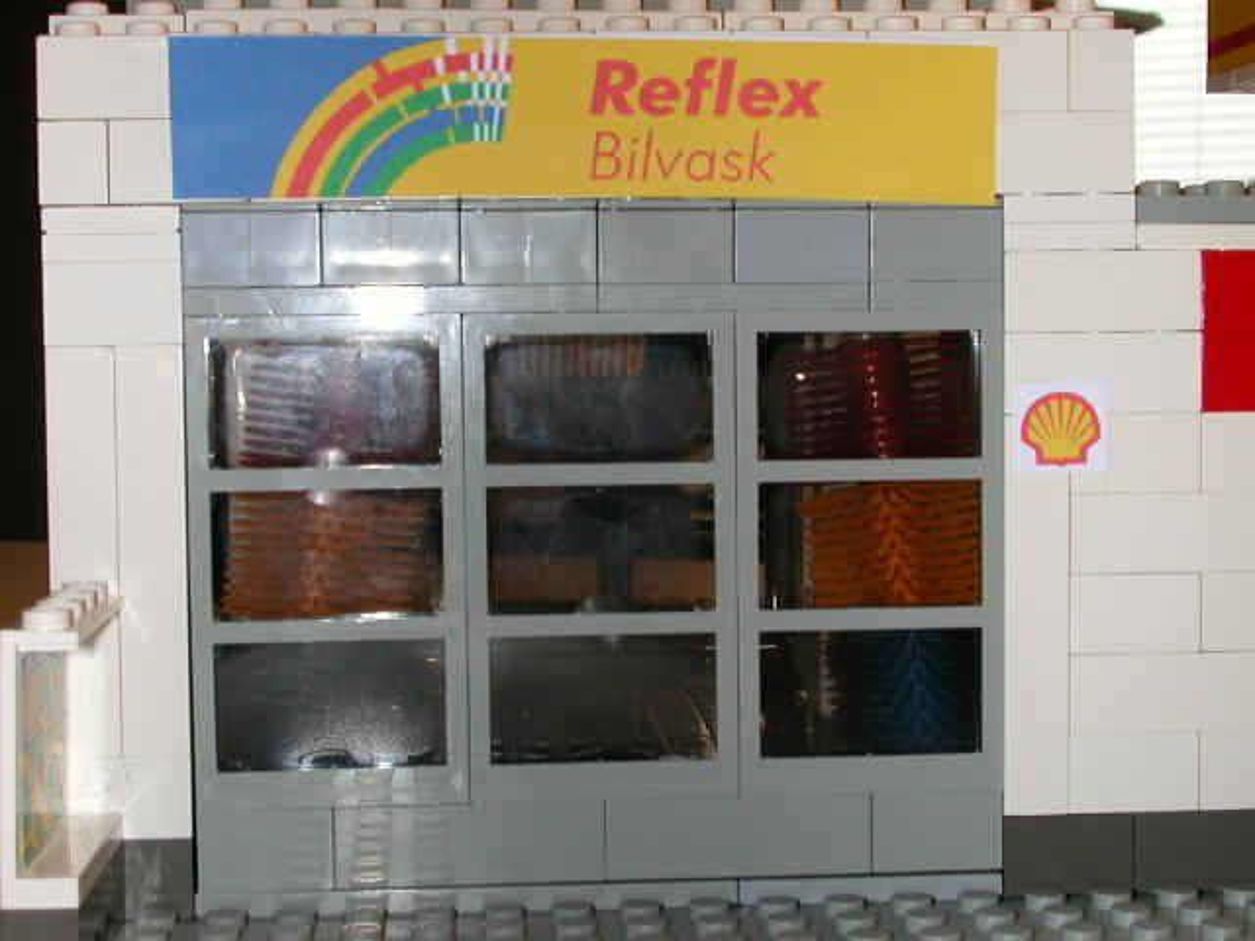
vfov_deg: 22.9
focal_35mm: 64
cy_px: 470
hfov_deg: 30.3
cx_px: 628
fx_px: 2320
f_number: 5.9
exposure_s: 1/59.9
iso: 100
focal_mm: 9.7
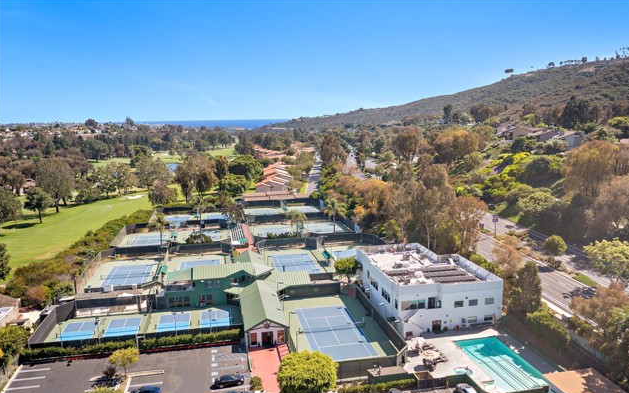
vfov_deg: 43.1
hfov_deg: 64.6
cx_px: 316
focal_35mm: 29
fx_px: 497
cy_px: 209
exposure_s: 1/1000
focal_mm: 10.26
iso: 100
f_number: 2.8
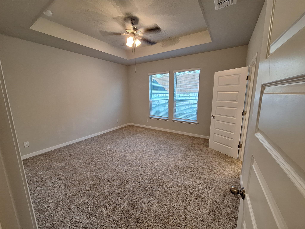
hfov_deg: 106.2
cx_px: 152
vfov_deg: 89.9
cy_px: 114
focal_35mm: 13
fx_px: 115
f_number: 2.2
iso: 160
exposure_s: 1/40
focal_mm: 1.74
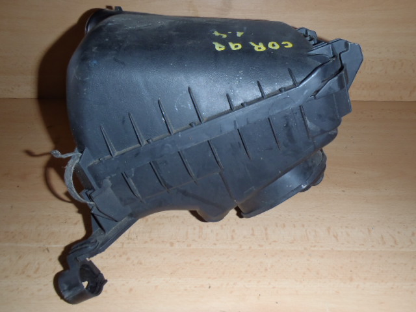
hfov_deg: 63.4
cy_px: 156
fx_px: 336
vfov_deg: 49.7
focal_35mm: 28
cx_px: 208
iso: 100
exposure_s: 1/30
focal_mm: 5
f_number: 3.9
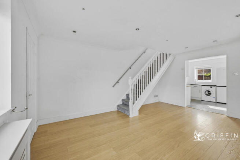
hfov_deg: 104.2
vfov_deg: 81.2
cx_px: 120
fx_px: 93
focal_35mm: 14
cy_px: 80
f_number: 2.8
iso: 100
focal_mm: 14
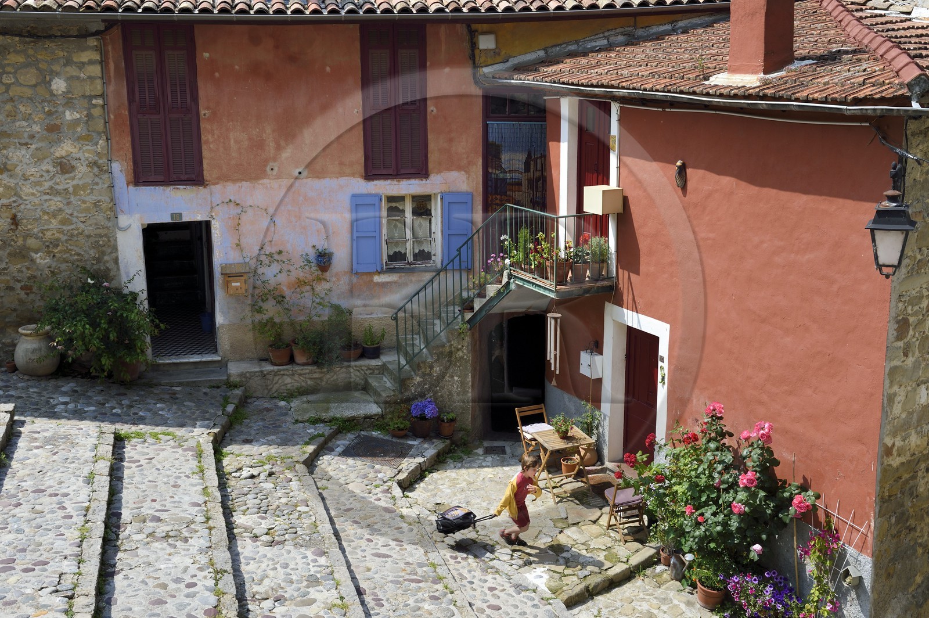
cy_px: 309
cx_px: 464
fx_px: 1031
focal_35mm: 40
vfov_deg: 33.3
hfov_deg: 48.5
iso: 200
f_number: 10
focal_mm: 40
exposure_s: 1/200
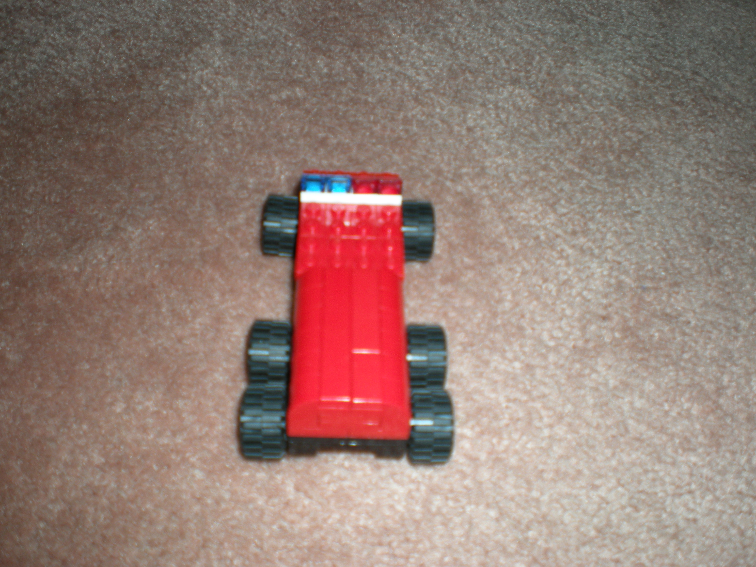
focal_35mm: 38
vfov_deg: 37.7
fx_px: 830
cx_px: 378
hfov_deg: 49.0
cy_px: 284
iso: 64
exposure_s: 1/60
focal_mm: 6.3
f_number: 3.1
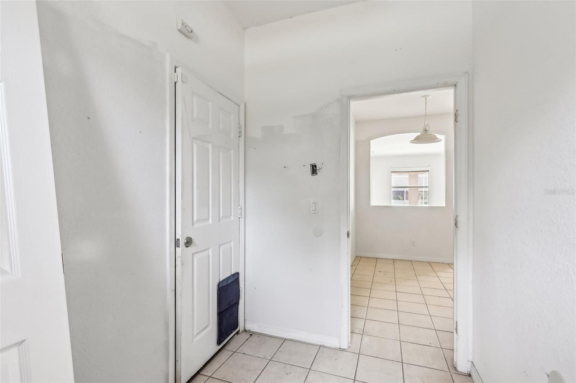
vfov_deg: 73.6
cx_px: 288
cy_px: 192
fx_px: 256
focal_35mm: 16
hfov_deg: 96.8
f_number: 8
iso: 400
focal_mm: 16
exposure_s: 1/13
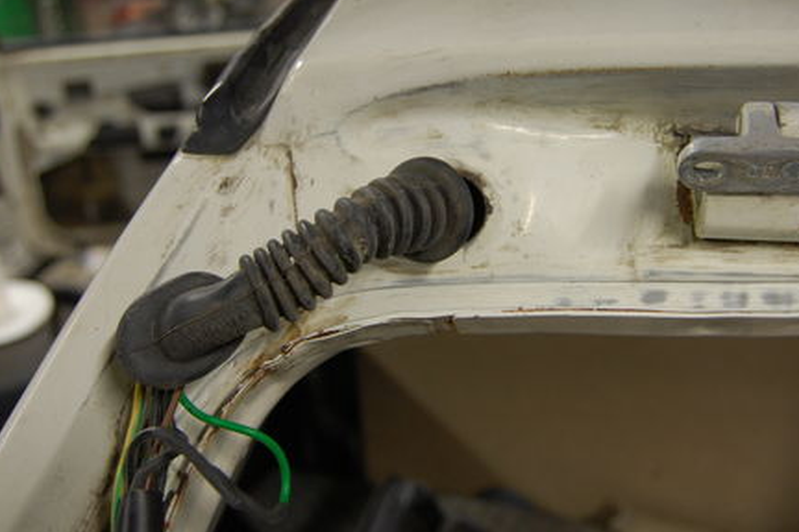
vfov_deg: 33.2
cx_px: 427
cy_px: 201
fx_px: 888
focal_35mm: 40
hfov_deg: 48.4
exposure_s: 1/40
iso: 400
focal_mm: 18
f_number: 3.5
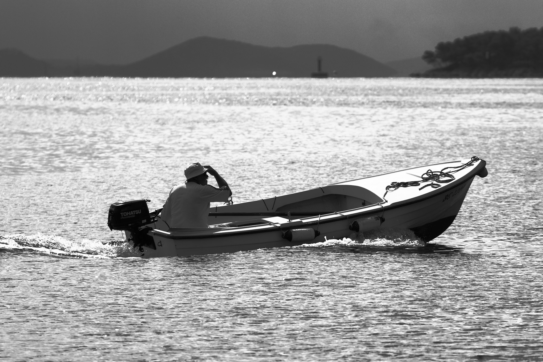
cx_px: 272
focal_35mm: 315
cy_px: 181
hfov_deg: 6.5
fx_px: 4751
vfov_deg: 4.4
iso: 200
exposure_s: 1/1000
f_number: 8
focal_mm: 210
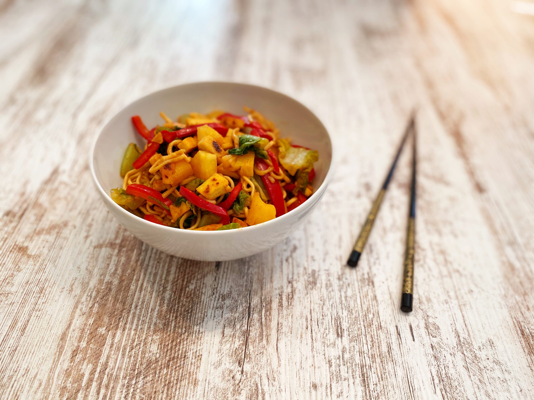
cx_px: 267
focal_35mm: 26
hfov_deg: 67.3
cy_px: 200
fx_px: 401
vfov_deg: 53.1
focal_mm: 4.25
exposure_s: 1/50
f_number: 1.8
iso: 125
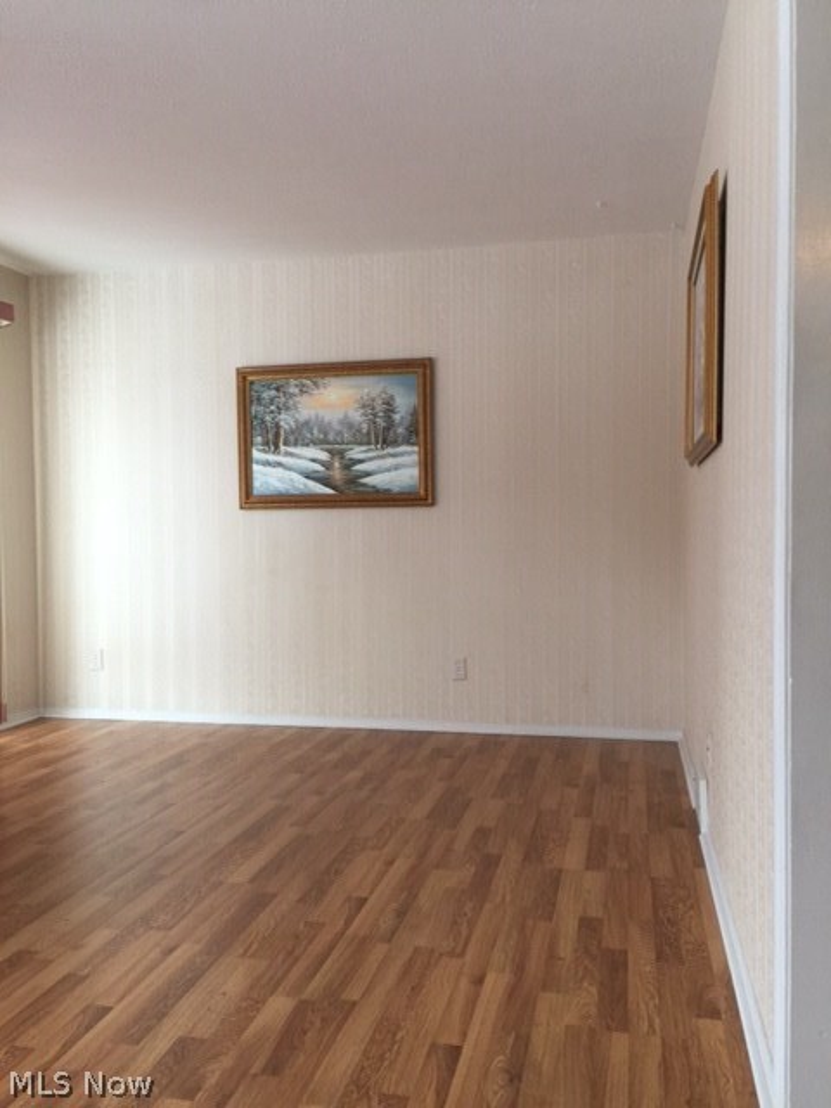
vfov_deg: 61.7
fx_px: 928
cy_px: 554
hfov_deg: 48.2
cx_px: 416
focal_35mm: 29
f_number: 2.2
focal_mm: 4.15
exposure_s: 1/30
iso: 40
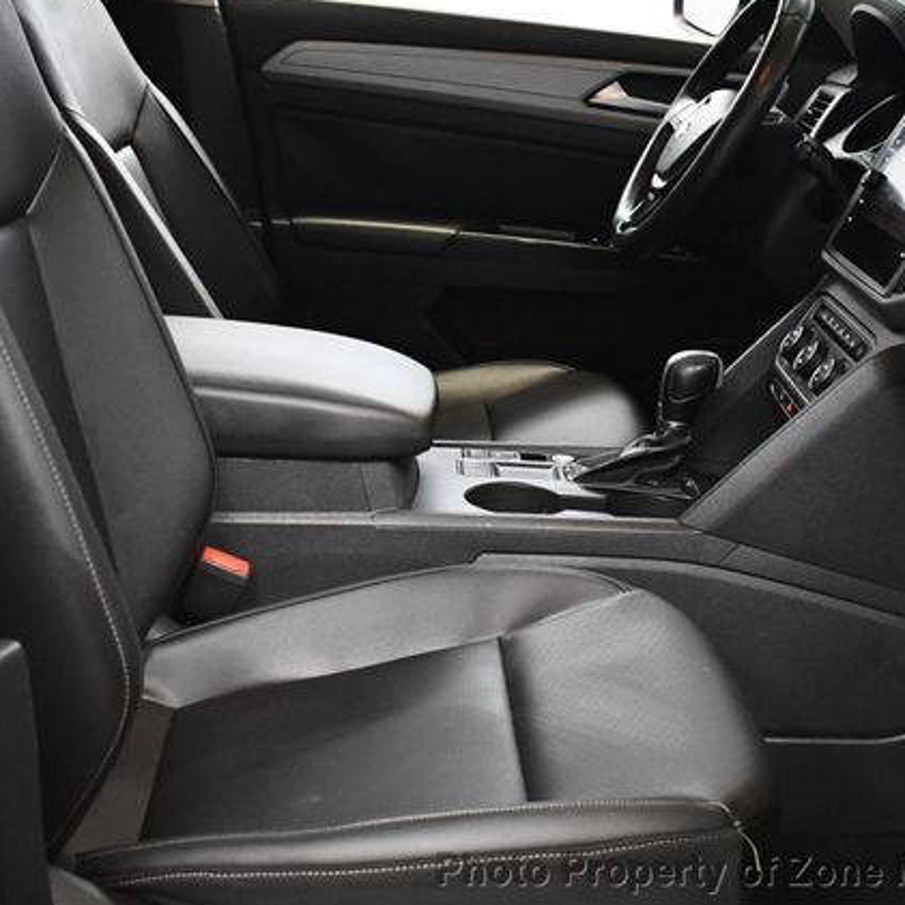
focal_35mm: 62
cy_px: 451
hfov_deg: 27.7
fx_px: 1834
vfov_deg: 27.7
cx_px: 411
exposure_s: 1/80
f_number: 3.8
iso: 3200
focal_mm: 24
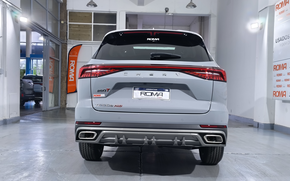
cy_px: 101
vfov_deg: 34.4
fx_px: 292
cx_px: 147
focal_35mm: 37
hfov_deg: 52.7
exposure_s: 1/33.3
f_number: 1.7
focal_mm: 5.35
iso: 250
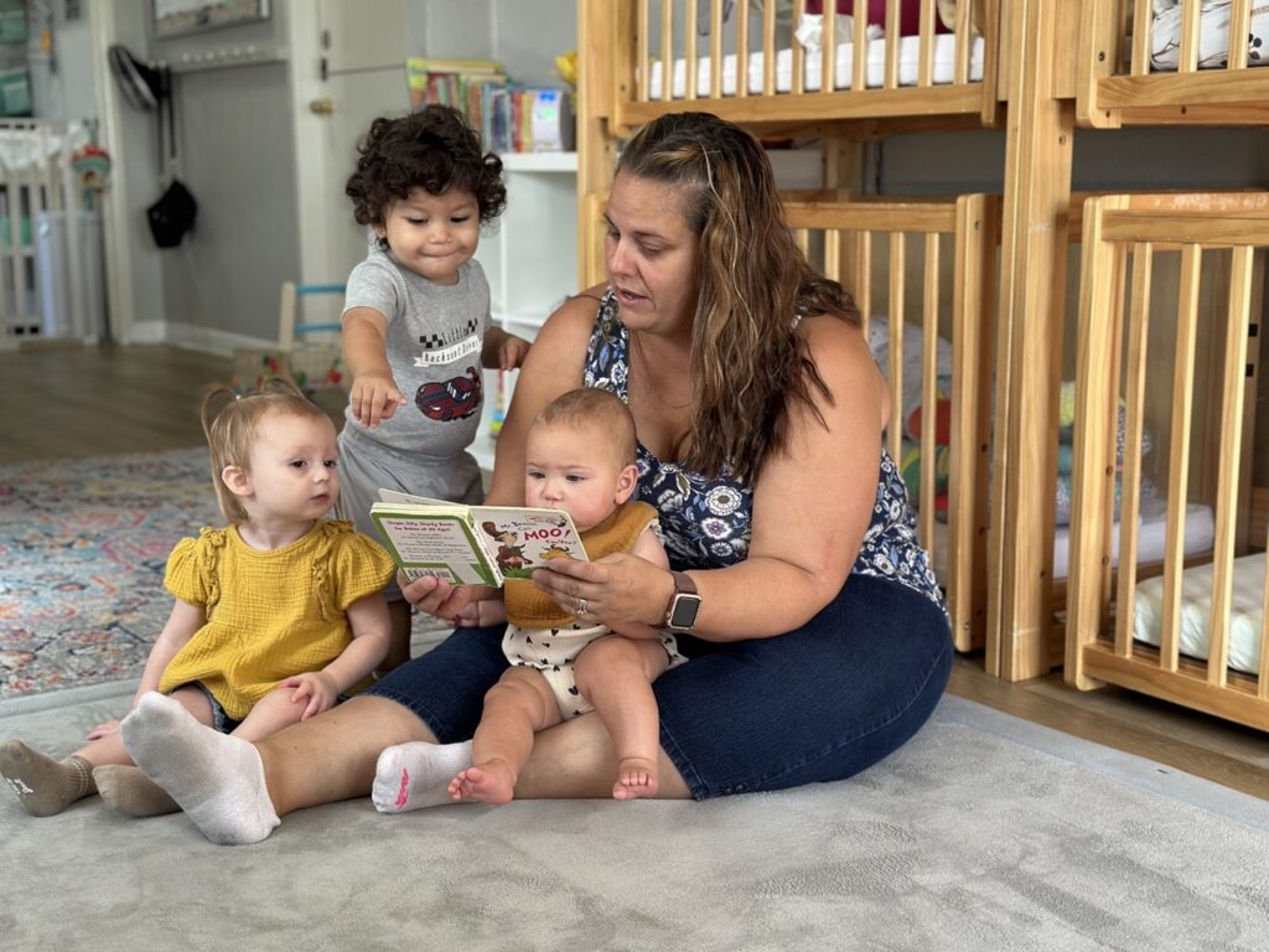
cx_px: 634
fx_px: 1760
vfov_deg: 30.3
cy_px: 476
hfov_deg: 39.7
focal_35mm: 48
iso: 125
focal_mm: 6.86
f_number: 1.78
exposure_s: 1/113
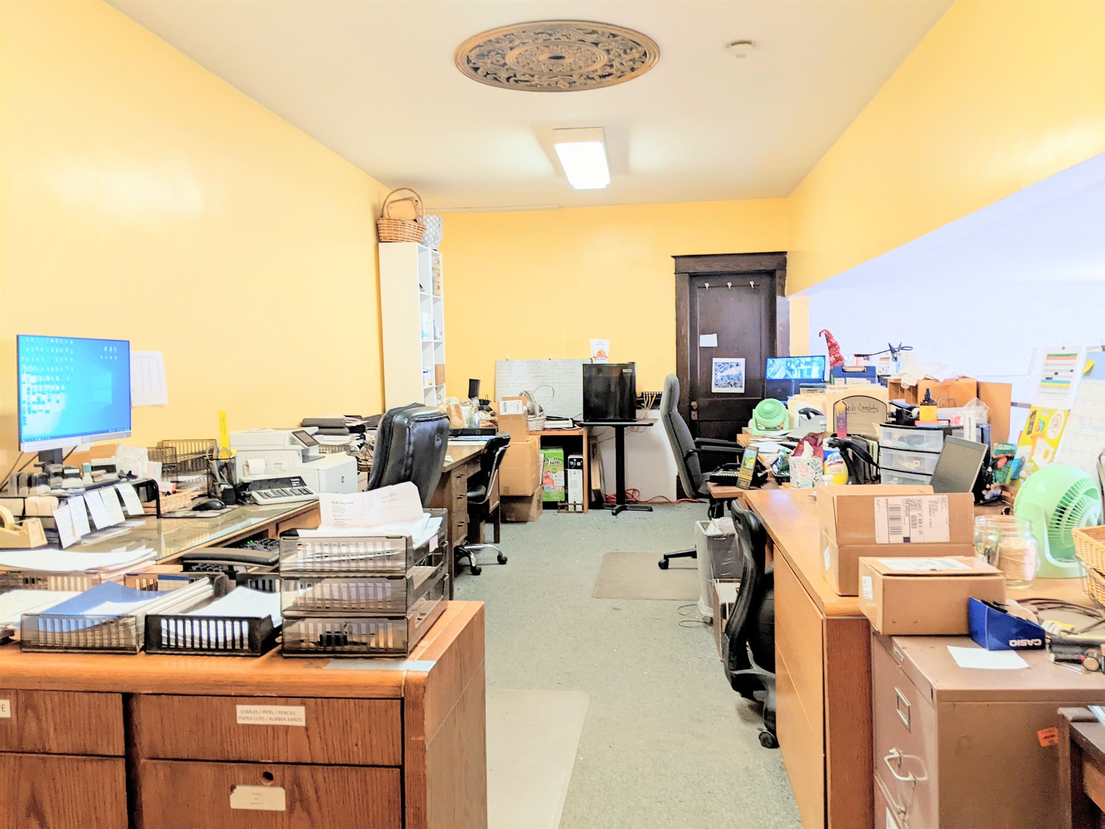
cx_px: 552
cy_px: 414
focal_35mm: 27
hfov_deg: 65.3
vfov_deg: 51.4
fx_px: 862
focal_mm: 4.44
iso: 126
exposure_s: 1/30
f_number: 1.8
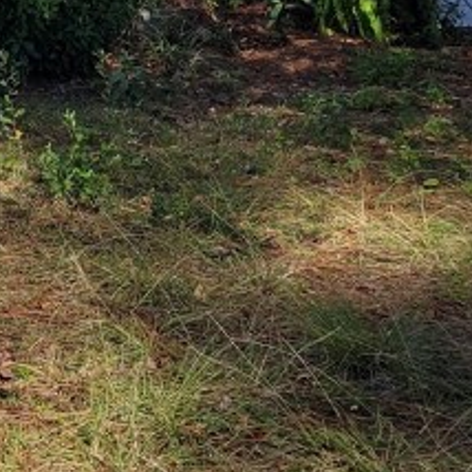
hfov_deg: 15.4
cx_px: -42
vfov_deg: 14.9
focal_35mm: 110
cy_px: -194
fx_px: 1697
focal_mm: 5.4
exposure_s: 1/2145
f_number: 1.8
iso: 40
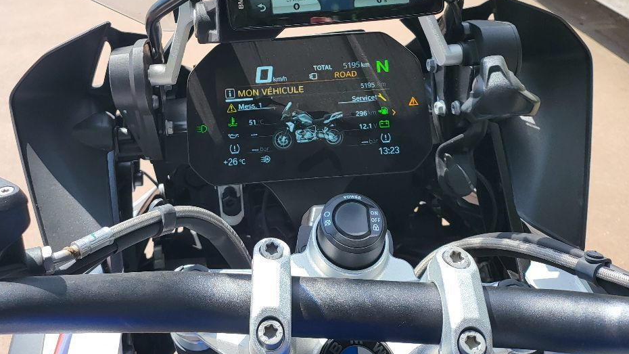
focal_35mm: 36
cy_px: 57
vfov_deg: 31.7
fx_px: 600
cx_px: 249
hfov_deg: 54.9
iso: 40
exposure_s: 1/968
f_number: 1.8
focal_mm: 5
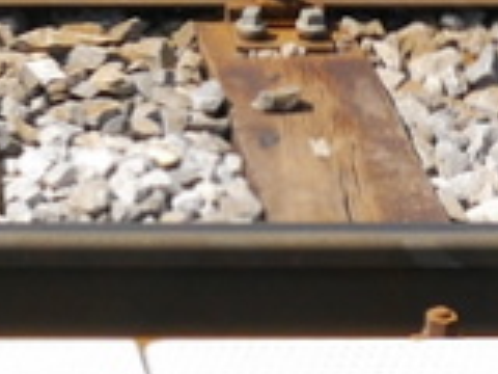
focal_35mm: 240
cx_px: -324
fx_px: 3453
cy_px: -845
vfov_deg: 5.7
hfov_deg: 8.0
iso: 160
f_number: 7.1
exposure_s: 1/320
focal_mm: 16
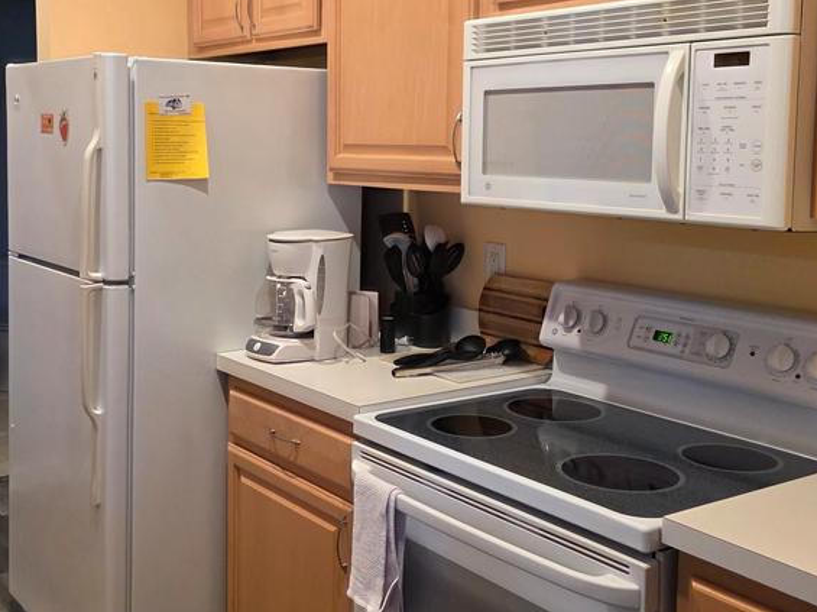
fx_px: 1038
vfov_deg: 32.8
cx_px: 305
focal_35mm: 44
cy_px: 249
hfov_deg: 42.6
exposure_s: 1/120
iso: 500
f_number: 1.7
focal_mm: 6.3
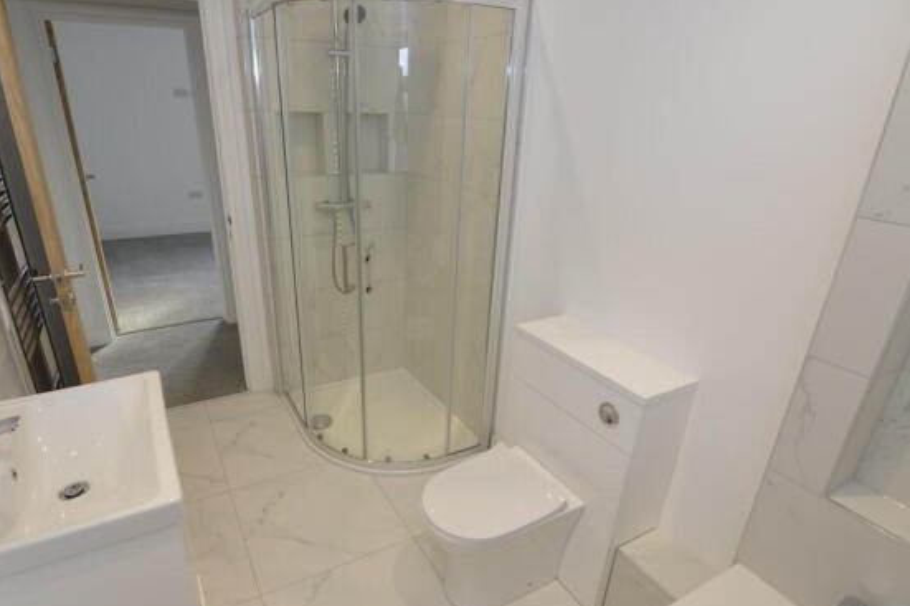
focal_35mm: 20
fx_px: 495
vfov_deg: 62.8
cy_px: 329
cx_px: 421
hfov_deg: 85.0
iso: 250
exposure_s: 1/60
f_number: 4
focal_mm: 11
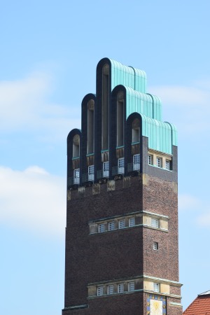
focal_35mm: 138
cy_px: 158
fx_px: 1207
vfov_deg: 14.9
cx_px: 105
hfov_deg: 9.9
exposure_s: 1/640
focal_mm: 92
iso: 200
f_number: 6.3
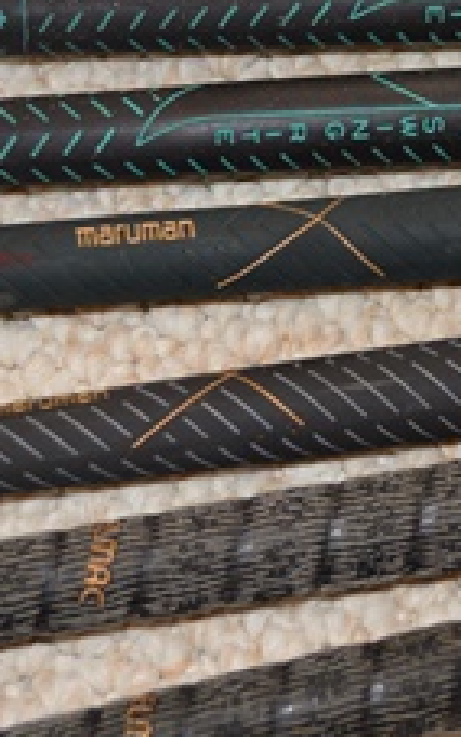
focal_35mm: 113
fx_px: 2270
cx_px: 435
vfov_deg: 18.4
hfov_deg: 11.5
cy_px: 279
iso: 560
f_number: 4.5
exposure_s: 1/60
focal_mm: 28
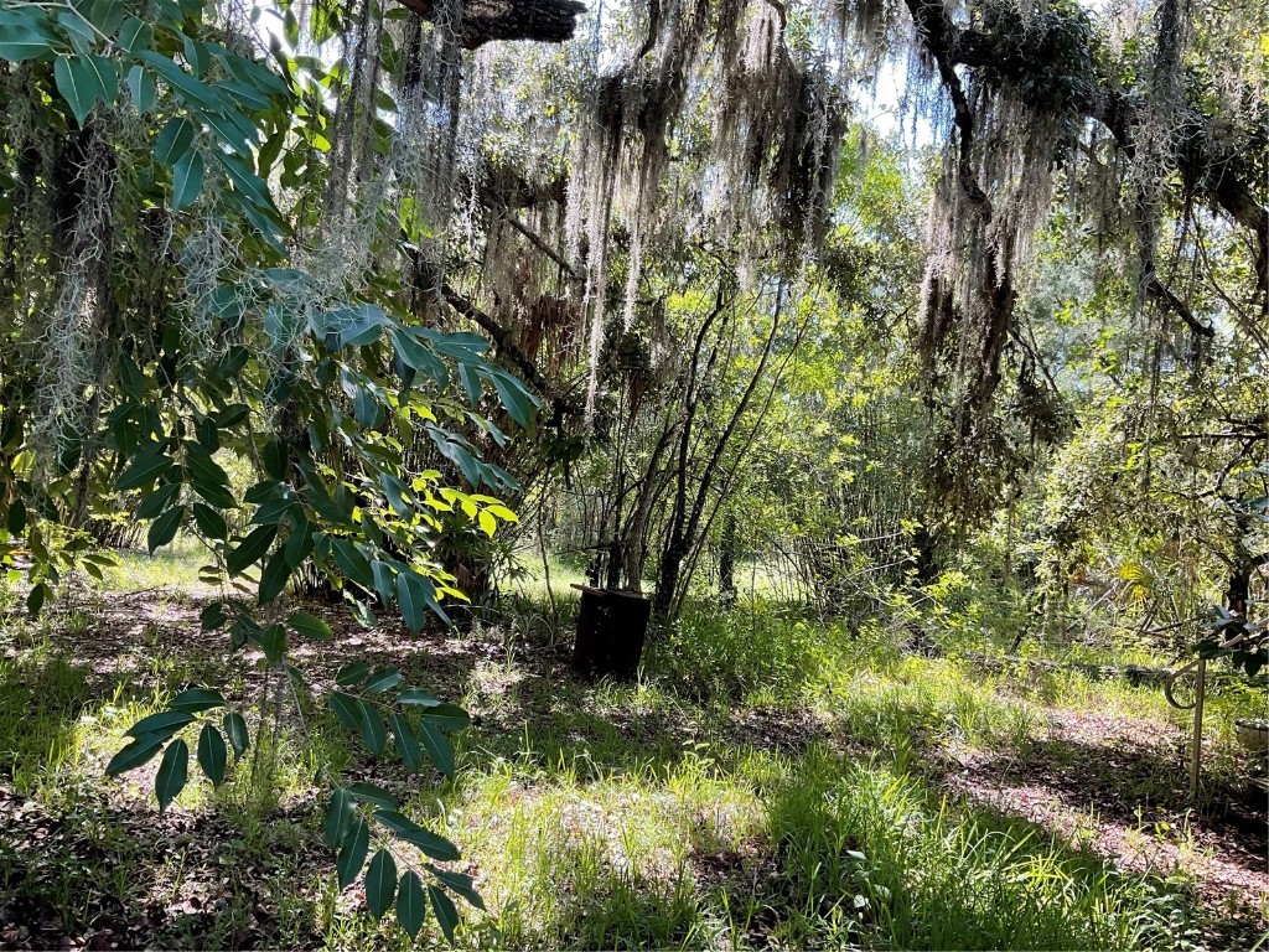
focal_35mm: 29
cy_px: 476
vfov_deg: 48.2
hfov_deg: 61.7
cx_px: 634
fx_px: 1063
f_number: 1.8
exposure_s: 1/120
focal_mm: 3
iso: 20
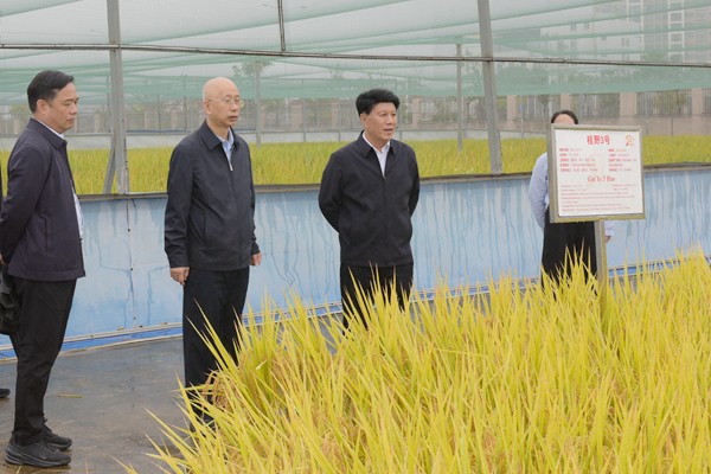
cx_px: 356
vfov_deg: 28.1
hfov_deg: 41.1
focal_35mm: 48
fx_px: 948
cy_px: 237
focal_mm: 48
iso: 500
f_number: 14
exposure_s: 1/125
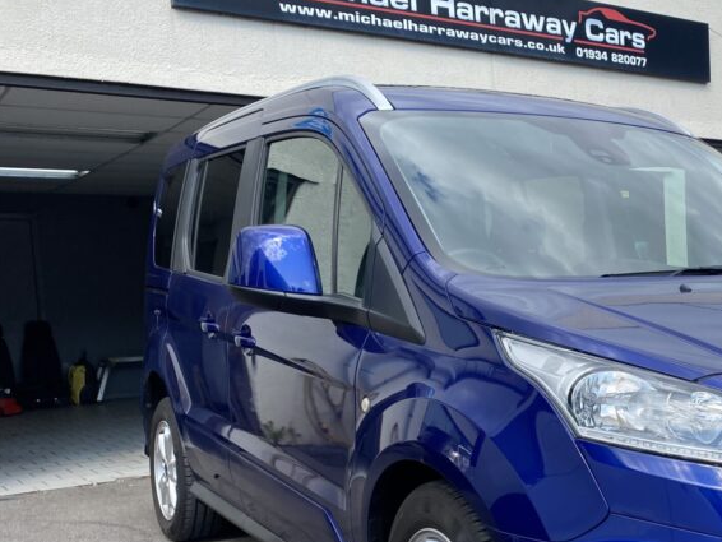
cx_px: 608
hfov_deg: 38.4
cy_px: 377
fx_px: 981
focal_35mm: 47
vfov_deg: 30.6
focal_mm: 4.25
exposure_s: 1/1232
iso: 32
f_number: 1.8
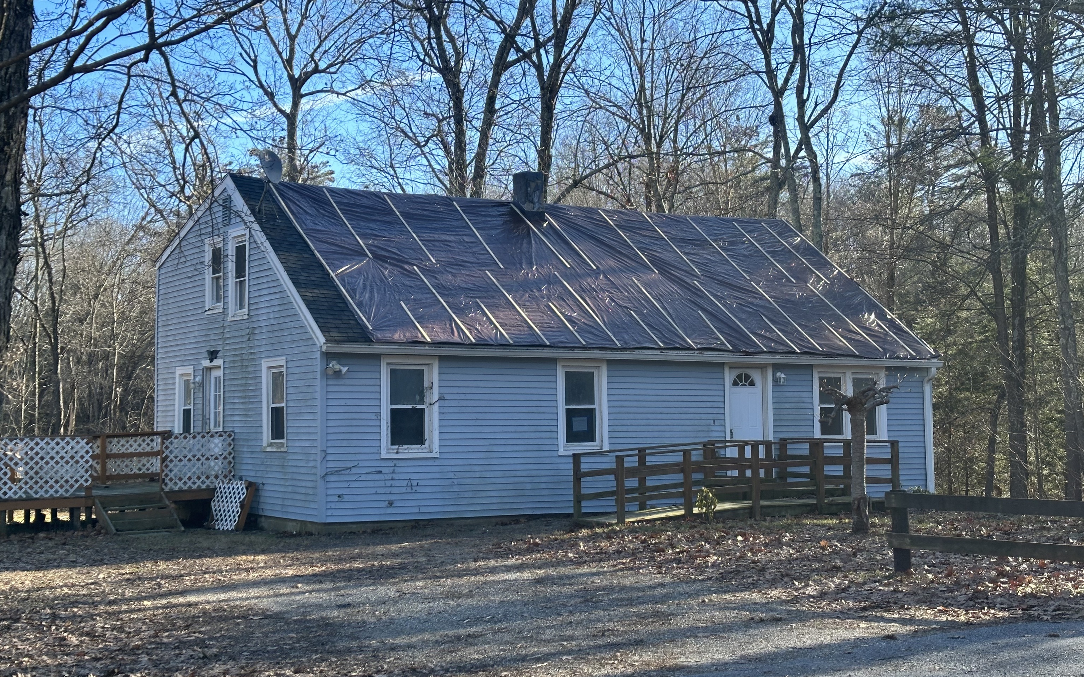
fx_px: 1507
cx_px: 543
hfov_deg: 39.6
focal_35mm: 51
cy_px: 294
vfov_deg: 25.3
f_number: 1.78
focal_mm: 6.86
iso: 64
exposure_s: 1/1242
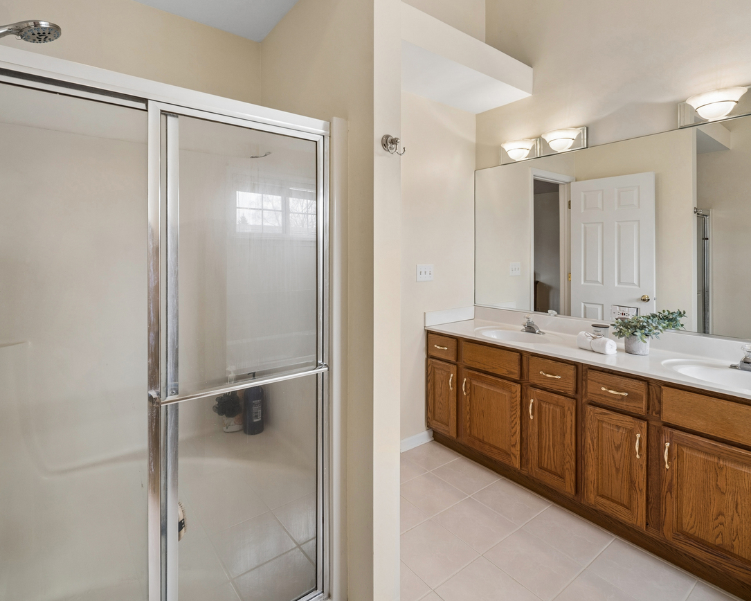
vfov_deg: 65.2
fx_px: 467
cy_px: 258
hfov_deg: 77.6
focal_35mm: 21
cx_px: 370
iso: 400
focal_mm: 15
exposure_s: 1/10
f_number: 8
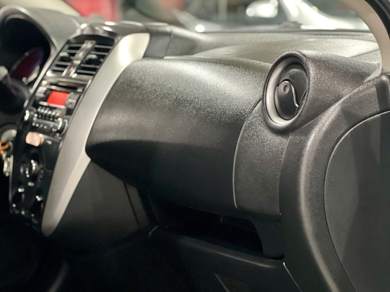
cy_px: 146
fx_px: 868
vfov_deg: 19.1
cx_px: 195
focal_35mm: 77
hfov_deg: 25.3
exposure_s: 1/15
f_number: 2.8
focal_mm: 9
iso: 800
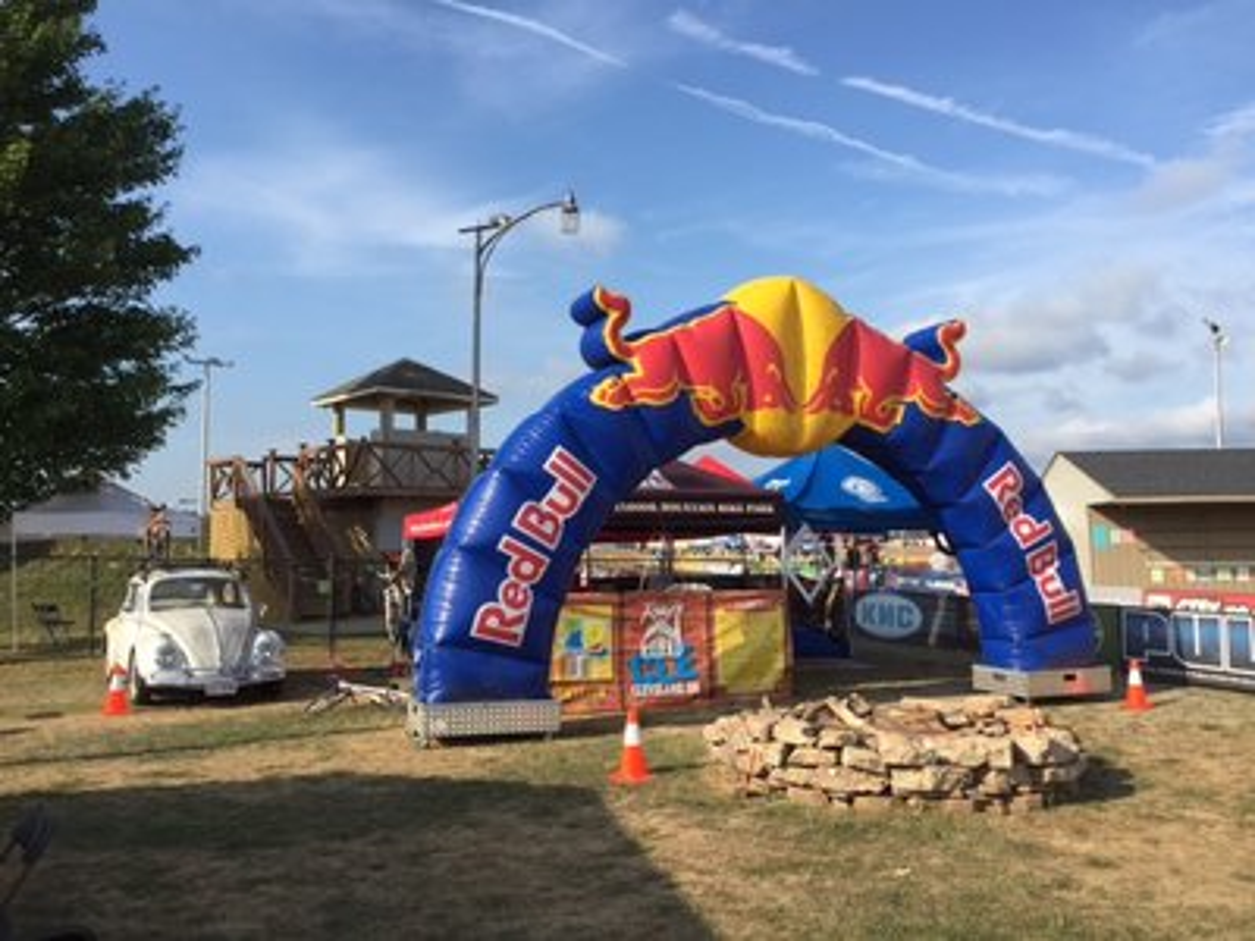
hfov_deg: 61.7
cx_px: 628
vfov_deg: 48.2
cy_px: 470
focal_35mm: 29
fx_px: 1051
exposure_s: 1/1582
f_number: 2.2
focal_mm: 4.15
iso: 32
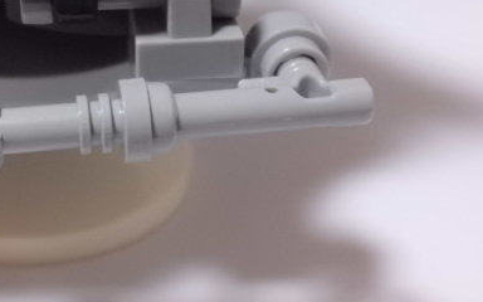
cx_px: 147
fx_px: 1093
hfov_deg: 24.8
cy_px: 109
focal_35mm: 83
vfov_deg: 15.7
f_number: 3.4
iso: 400
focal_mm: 8.3
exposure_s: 1/15
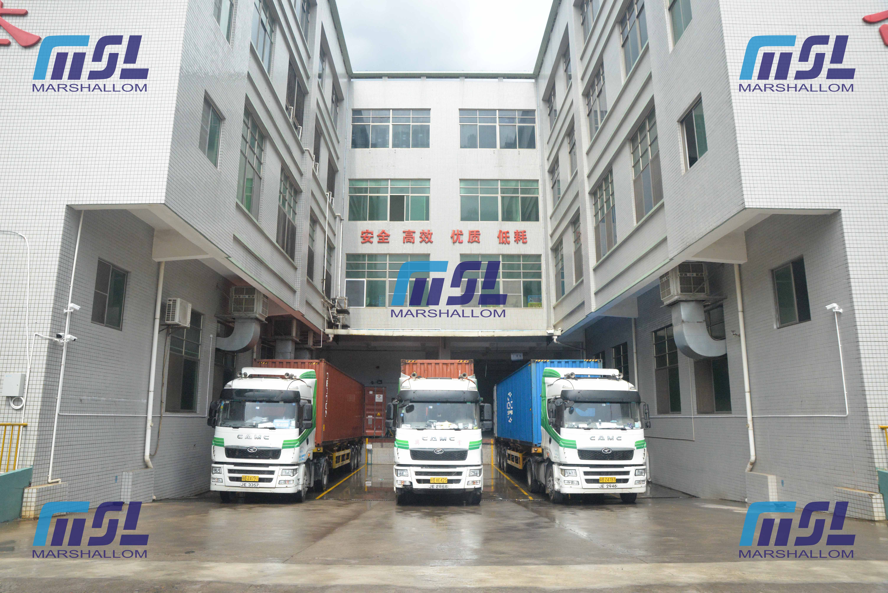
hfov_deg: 73.7
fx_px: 592
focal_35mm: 24
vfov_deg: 53.2
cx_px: 444
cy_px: 296
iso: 5000
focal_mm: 24
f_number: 7.1
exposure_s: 1/4000
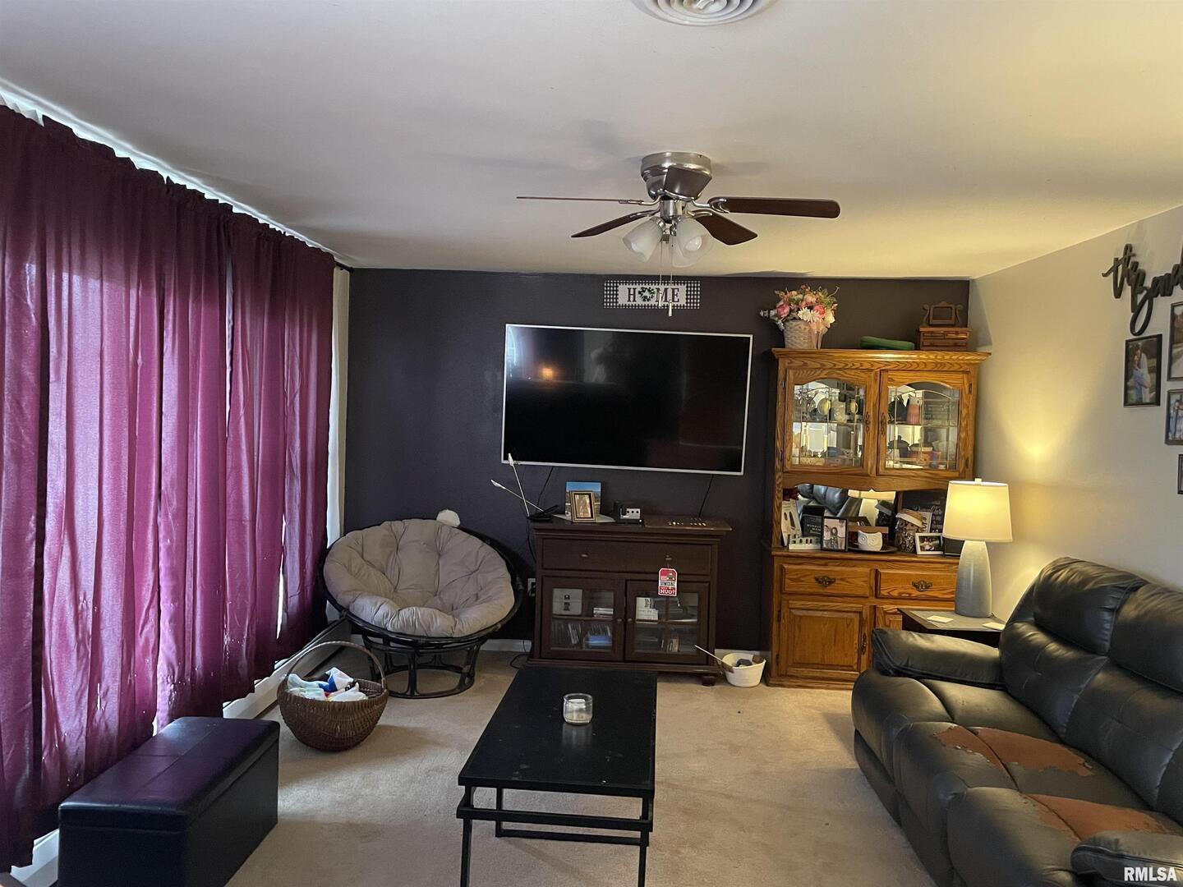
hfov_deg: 67.3
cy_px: 444
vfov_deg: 53.1
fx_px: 889
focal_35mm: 26
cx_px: 592
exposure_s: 1/40
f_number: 1.6
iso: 640
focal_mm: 4.2
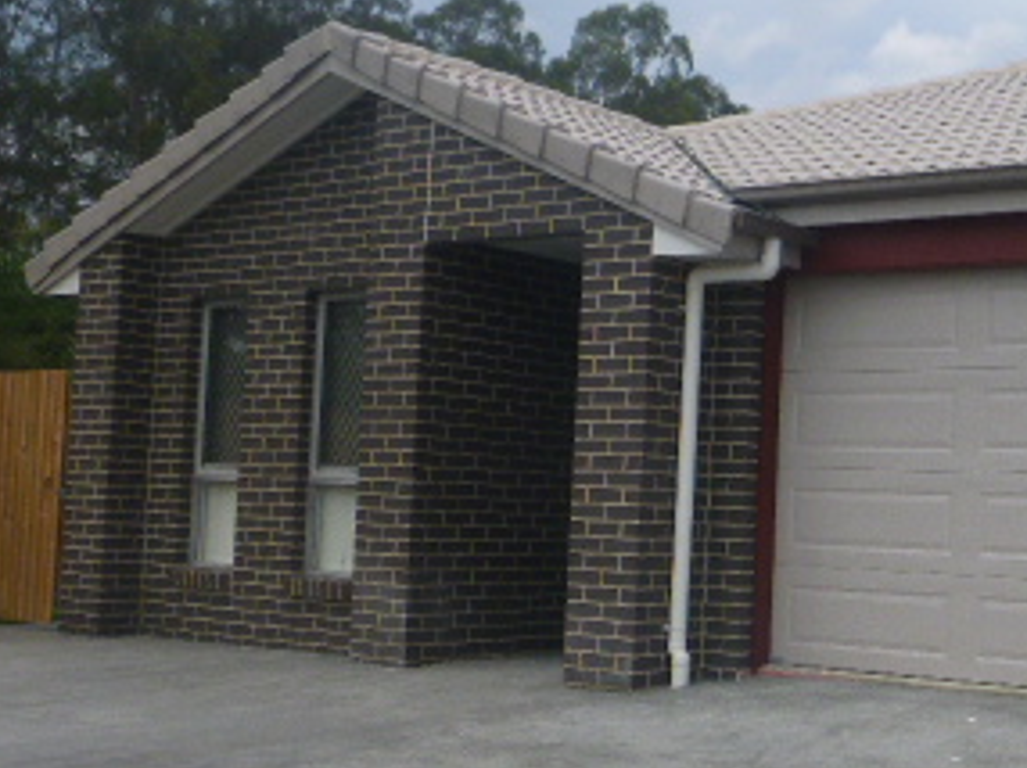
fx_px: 1660
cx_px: 937
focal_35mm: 56
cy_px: 413
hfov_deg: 32.5
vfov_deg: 26.1
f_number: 3.9
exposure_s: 1/800
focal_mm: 4.5
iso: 100
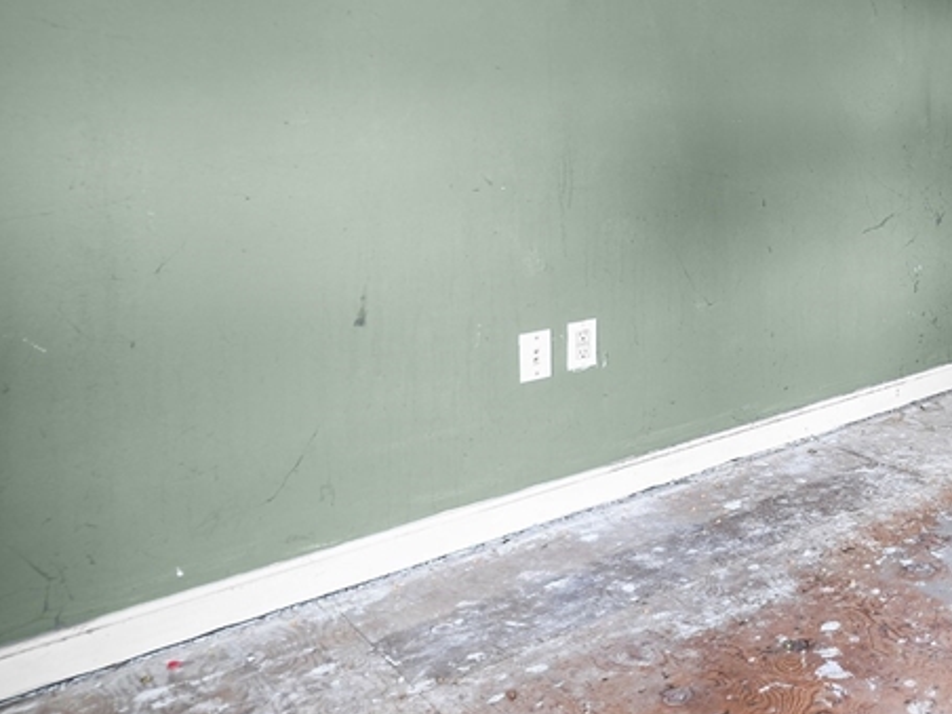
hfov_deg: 40.1
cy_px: 96
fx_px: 1018
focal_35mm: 37
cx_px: 1059
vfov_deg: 36.7
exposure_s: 1
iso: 320
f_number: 5.6
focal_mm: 17
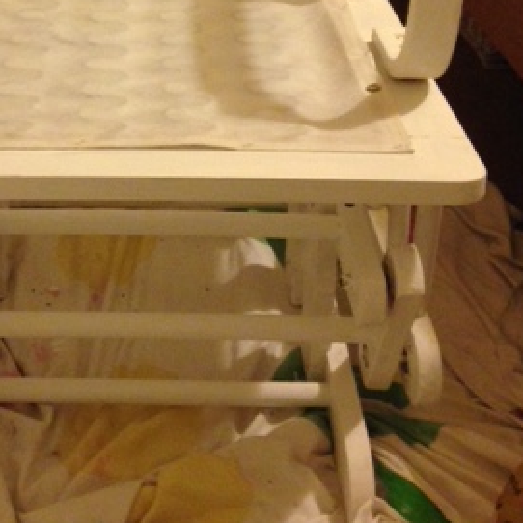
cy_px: -37
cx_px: 120
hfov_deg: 24.7
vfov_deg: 23.6
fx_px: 1179
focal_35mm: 69
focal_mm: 4.12
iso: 250
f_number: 2.4
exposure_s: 1/20
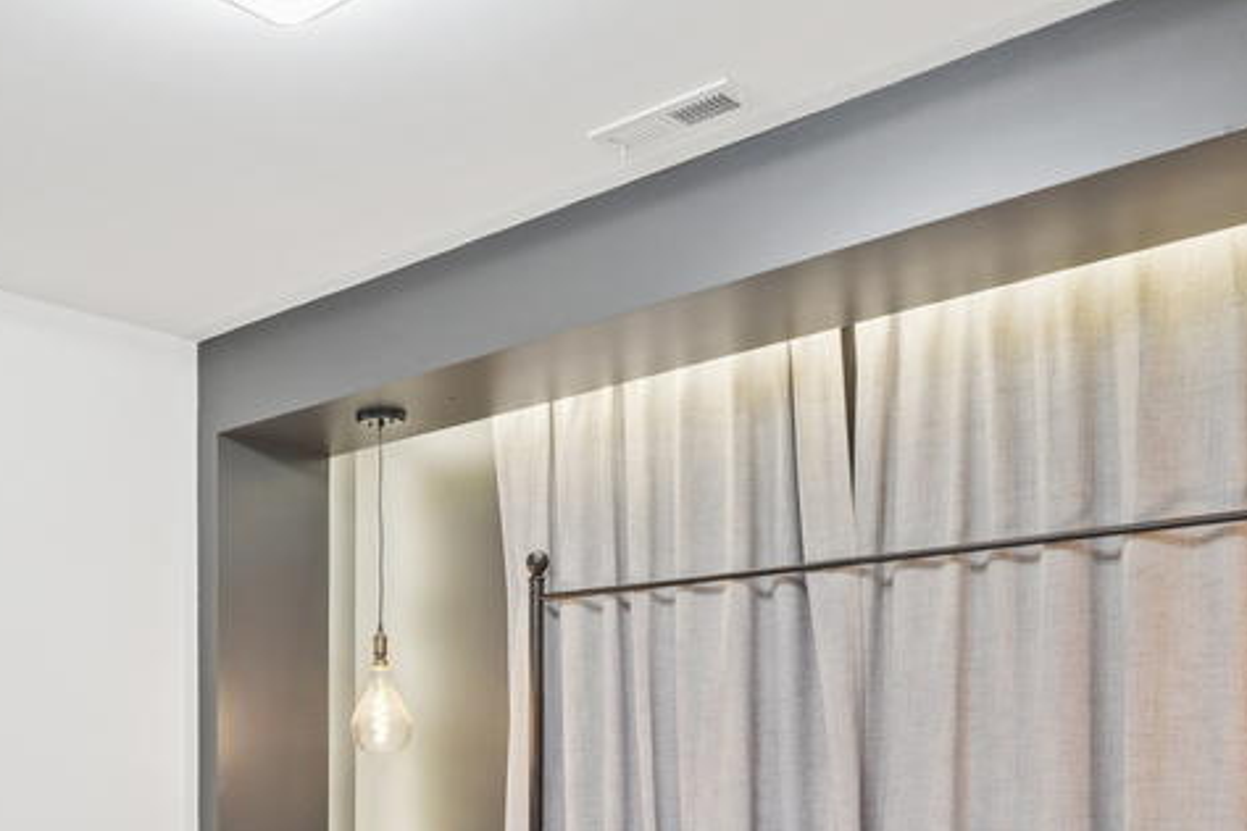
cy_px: 807
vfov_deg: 30.6
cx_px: 239
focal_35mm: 41
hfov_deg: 44.9
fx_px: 1420
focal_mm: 12
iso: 100
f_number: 8
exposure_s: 1/2
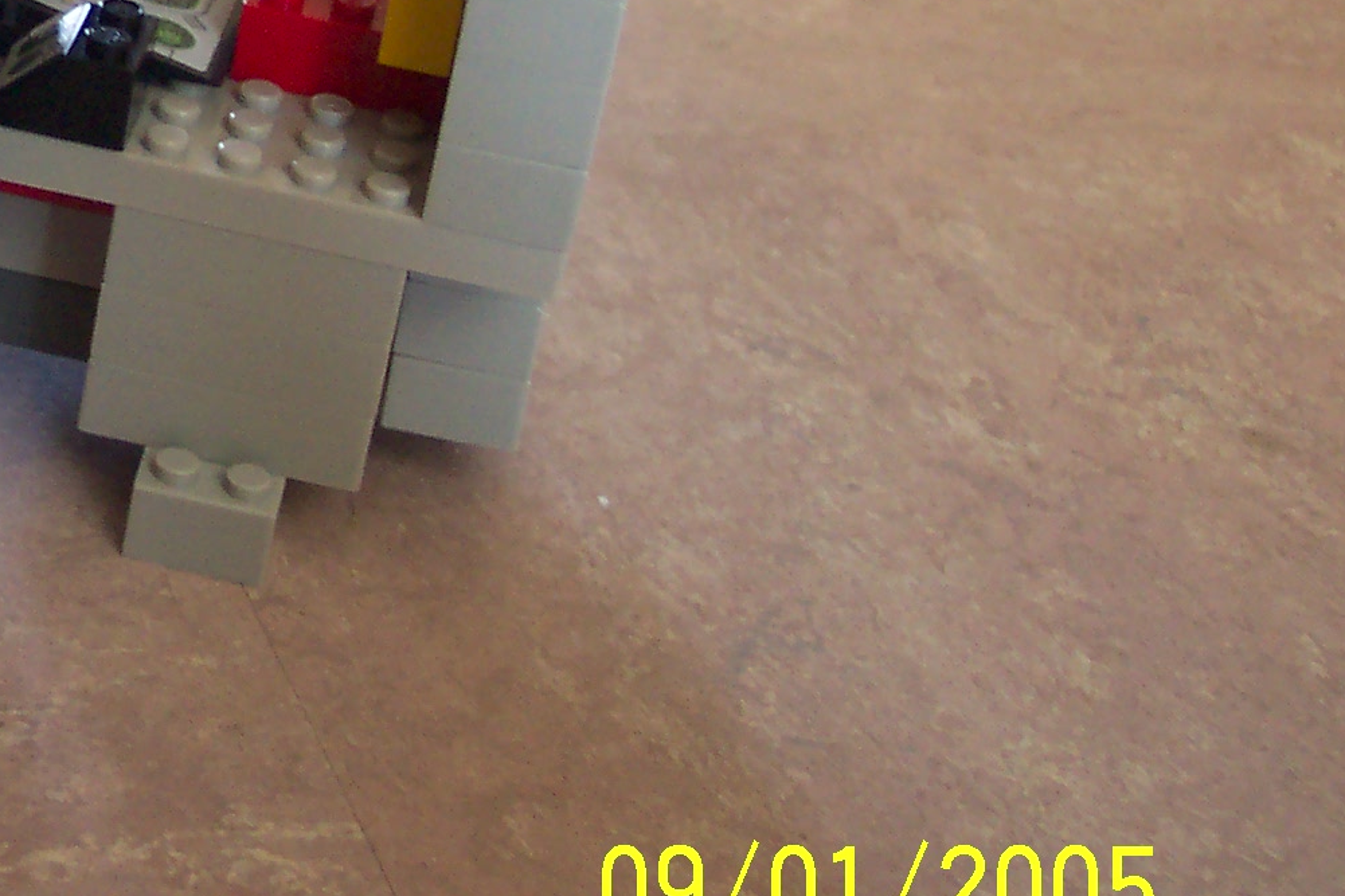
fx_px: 3063
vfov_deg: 16.4
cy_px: 66
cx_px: 5
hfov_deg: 23.7
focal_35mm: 82
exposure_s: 1/15
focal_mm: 8
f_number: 2.8
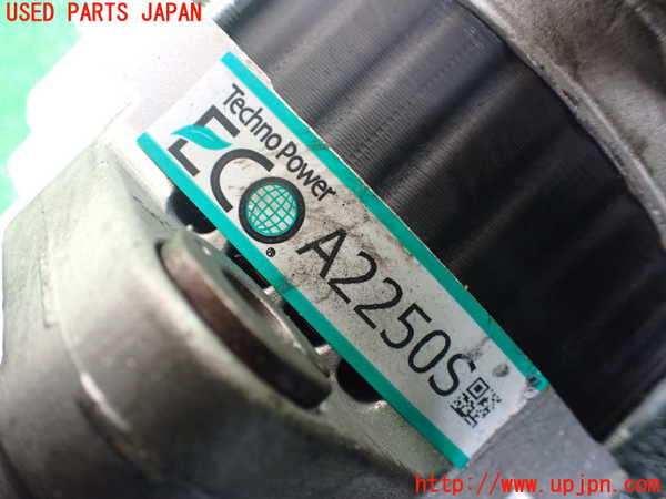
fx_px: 577
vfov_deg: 46.8
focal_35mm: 30
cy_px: 250
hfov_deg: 60.0
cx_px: 333
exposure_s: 1/80
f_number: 2.3
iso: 800
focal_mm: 5.4
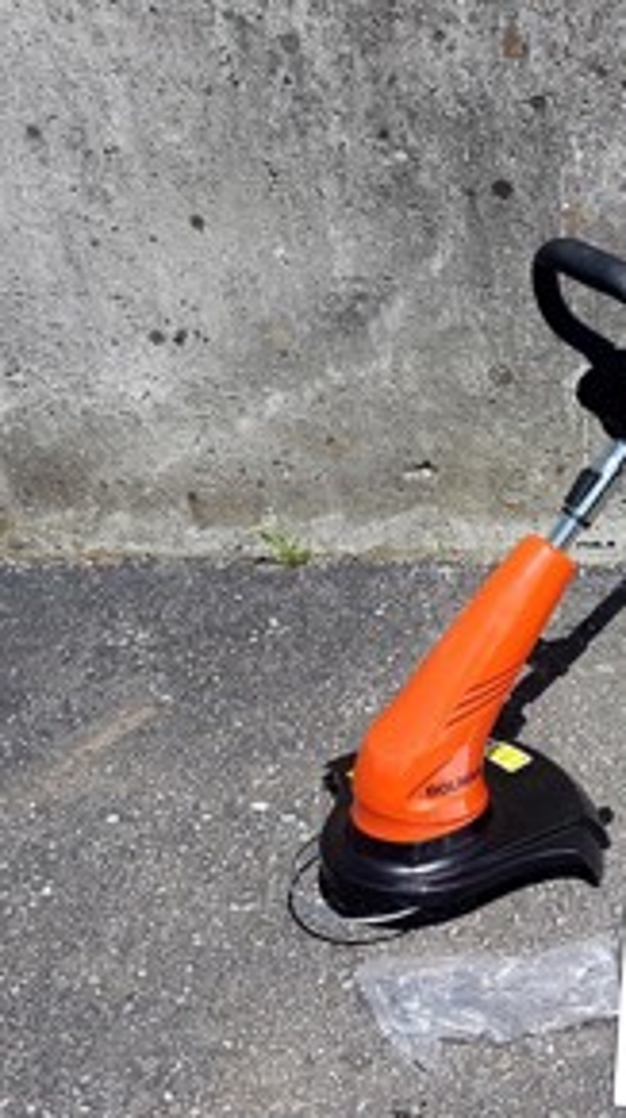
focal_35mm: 39
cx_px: 707
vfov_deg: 51.6
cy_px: 572
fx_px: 1155
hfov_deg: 27.5
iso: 40
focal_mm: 4.2
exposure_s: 1/1716
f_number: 1.7
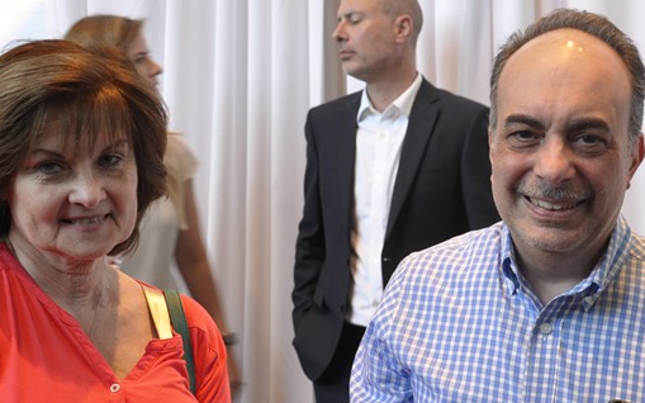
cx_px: 464
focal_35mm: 75
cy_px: 291
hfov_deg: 27.2
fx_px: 1318
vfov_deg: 17.3
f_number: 5
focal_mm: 25
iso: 400
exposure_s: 1/25
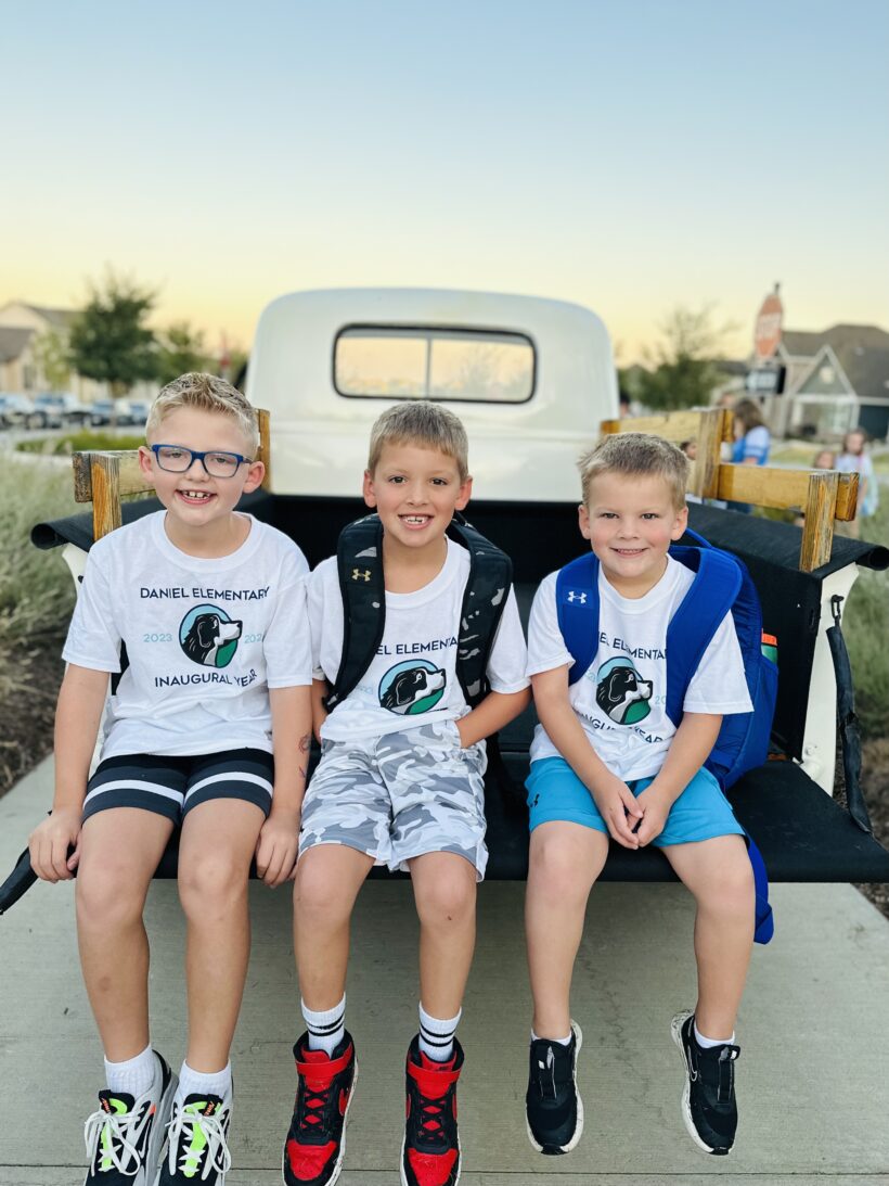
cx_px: 444
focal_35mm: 24
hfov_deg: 56.8
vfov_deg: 71.6
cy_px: 593
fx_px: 822
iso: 80
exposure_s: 1/377
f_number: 1.78
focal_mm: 6.86
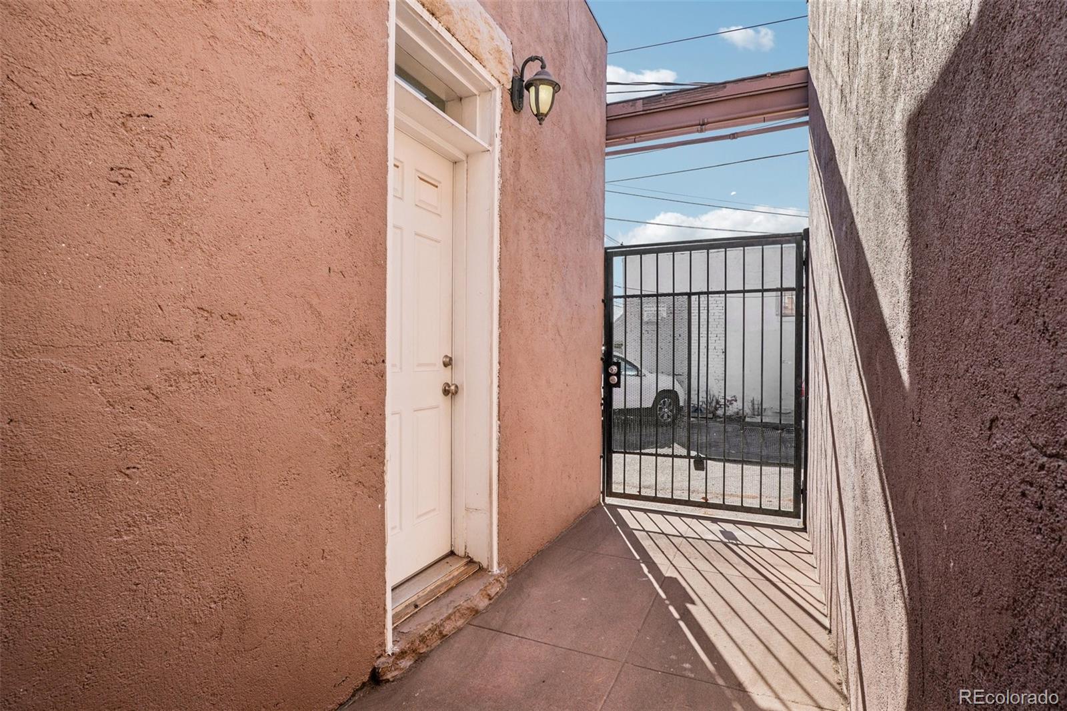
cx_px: 534
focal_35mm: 16
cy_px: 356
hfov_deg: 95.0
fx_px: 489
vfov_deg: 72.0
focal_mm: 11
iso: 100
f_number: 8
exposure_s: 1/200
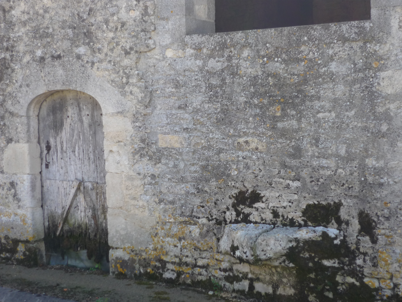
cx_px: 201
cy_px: 151
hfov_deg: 34.9
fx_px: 639
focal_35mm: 55
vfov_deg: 26.6
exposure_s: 1/160
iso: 100
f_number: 3.4
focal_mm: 9.1
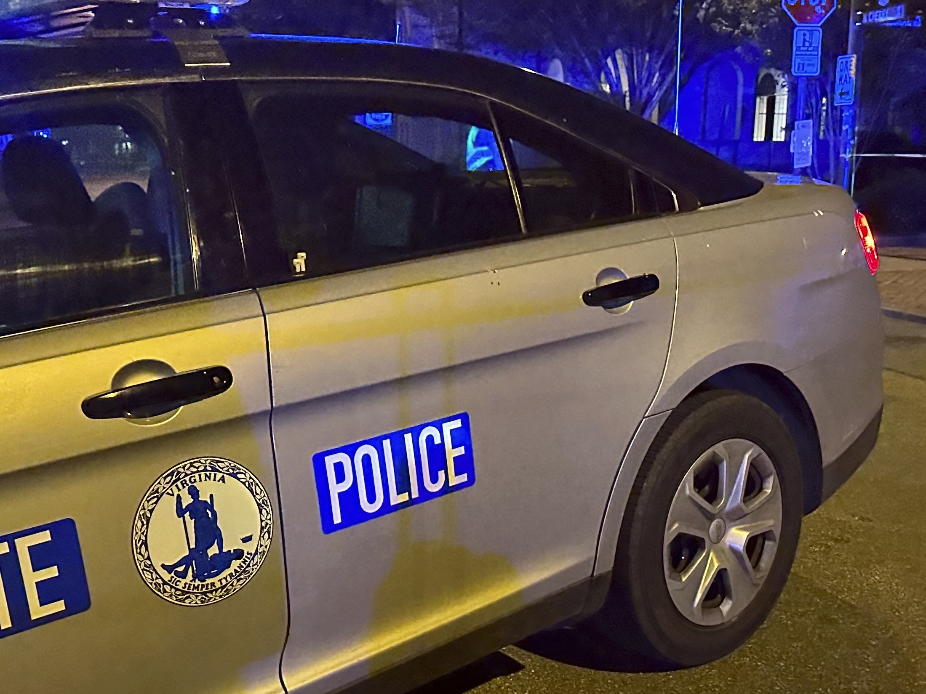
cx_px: 507
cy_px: 465
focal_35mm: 44
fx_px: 1177
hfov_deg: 42.9
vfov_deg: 32.6
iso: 1000
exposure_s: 1/40
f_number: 1.78
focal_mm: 6.86
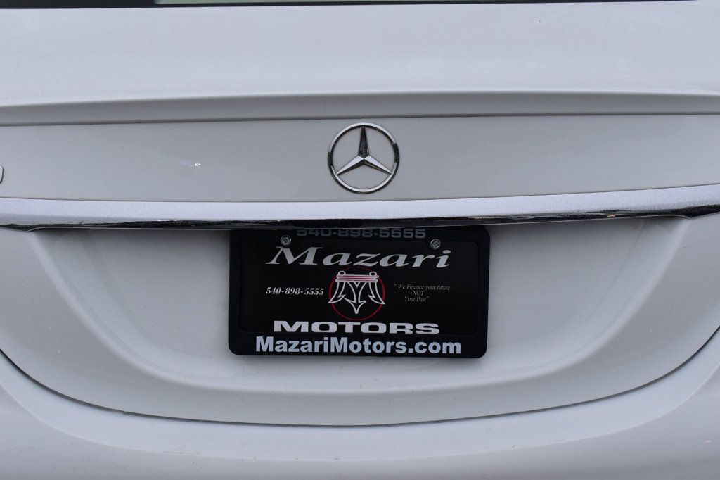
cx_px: 360
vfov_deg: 23.8
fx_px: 1140
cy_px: 240
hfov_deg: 35.1
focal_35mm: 57
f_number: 10
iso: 400
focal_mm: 38
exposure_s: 1/160
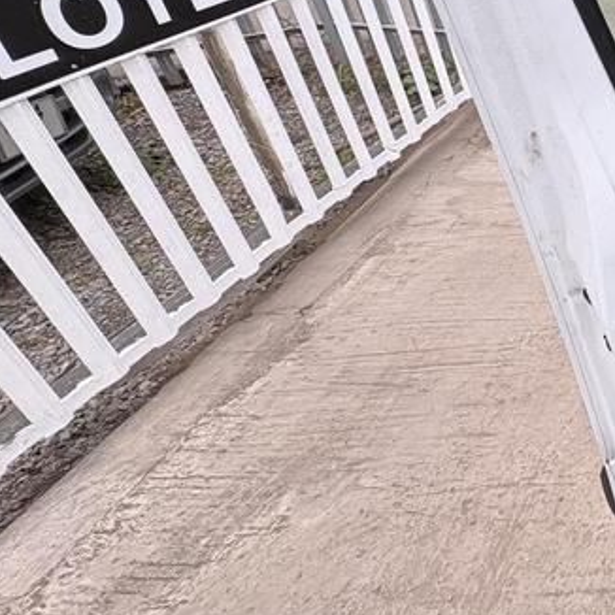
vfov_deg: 46.0
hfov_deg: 33.1
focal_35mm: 34
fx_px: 683
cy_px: 125
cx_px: 830
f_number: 2.2
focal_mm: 2.22
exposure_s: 1/266
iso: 40
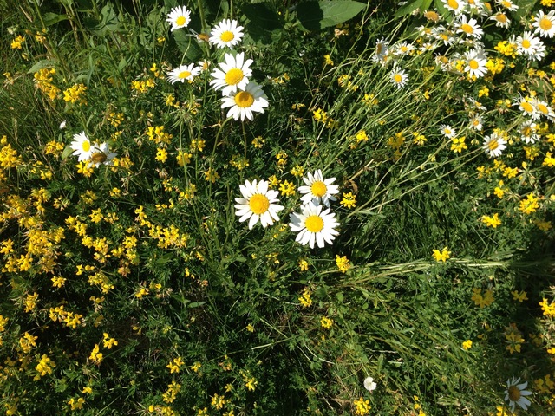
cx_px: 278
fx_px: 529
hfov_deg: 55.4
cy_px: 208
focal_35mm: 33
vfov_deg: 42.9
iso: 50
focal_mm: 4.12
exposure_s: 1/1427
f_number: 2.4
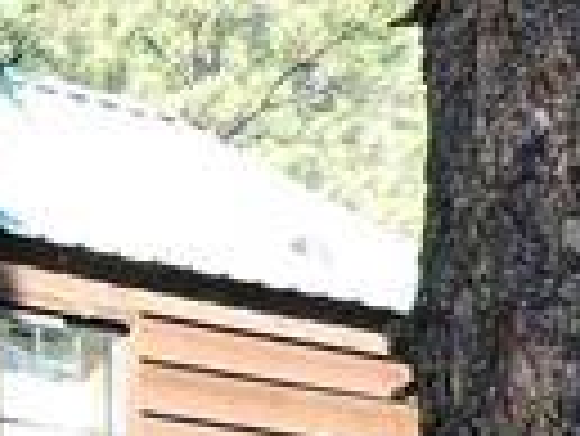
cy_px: 566
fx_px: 3723
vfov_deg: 6.6
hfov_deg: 7.8
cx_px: -1133
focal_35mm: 222
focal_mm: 5
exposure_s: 1/160
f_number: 3.1
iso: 100
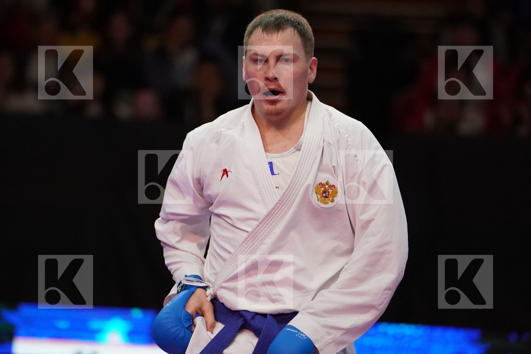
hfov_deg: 7.2
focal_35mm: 286
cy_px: 177
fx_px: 4218
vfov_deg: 4.8
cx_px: 266
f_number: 2.8
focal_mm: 191
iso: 5000
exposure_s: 1/1000
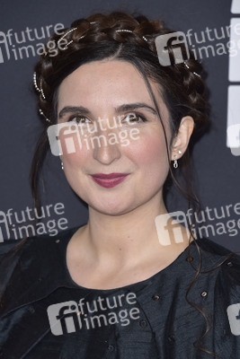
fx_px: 2098
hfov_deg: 6.5
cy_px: 180
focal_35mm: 210
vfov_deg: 9.8
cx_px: 120
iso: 640
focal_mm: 210
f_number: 7.1
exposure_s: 1/250
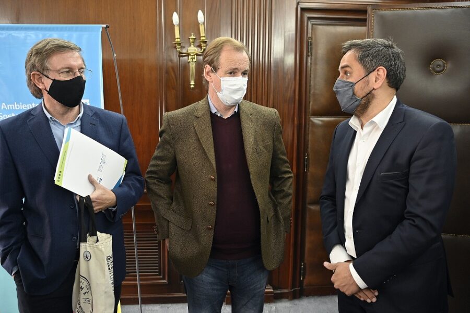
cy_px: 156
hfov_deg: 58.7
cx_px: 235
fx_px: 418
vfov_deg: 41.1
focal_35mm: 32
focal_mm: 32
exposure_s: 1/50
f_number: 3.5
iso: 2000
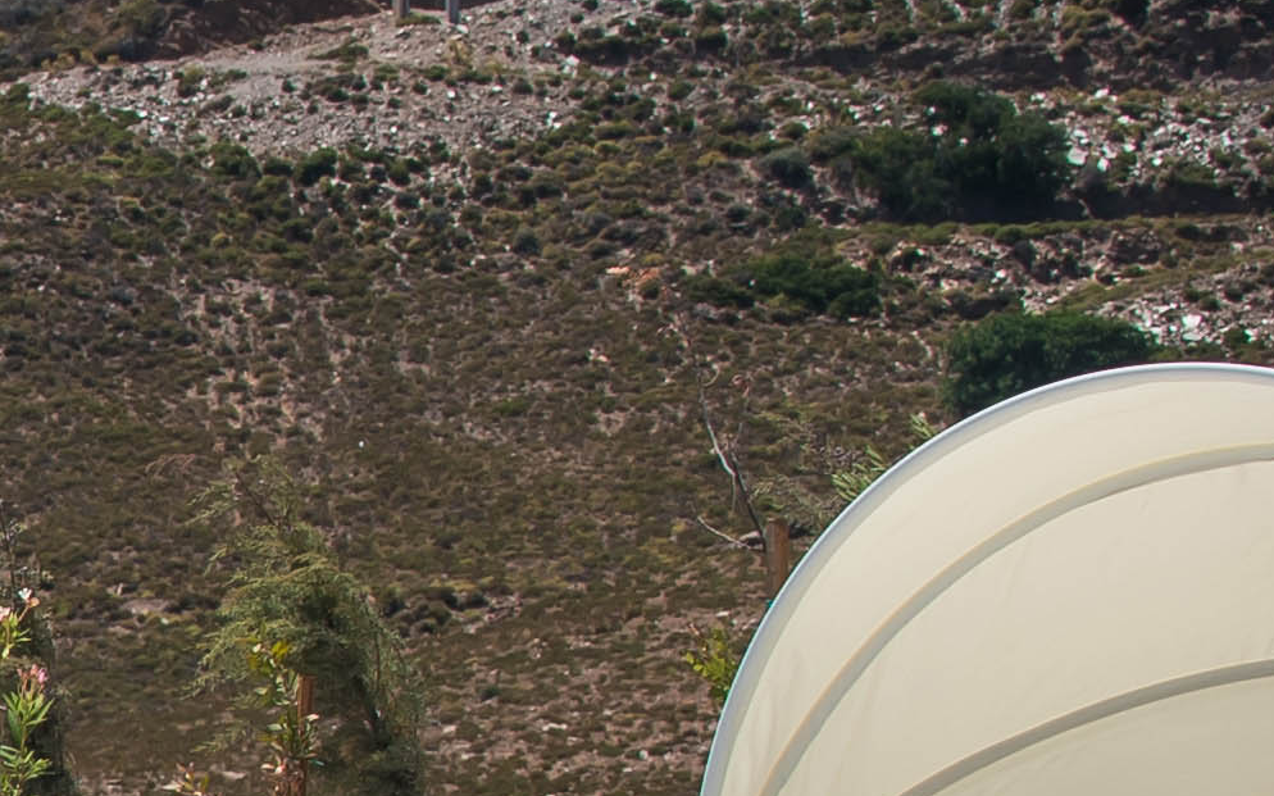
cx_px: -1312
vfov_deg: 3.0
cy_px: 1172
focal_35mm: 432
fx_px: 14998
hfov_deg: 4.8
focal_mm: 70
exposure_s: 1/400
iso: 100
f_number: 9
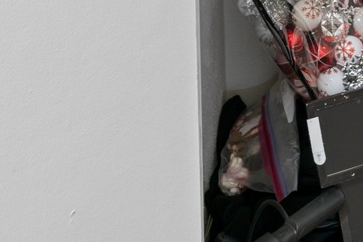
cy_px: -258
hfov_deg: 26.4
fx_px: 738
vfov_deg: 14.9
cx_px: 350
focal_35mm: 73
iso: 400
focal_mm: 16.5
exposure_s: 1/2.5
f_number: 5.6
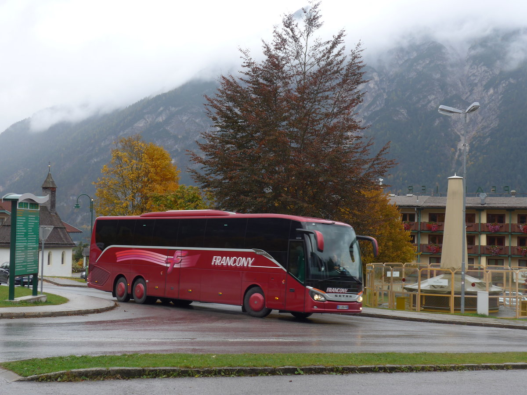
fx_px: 837
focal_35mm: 55
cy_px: 198
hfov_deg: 34.9
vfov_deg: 26.6
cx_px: 264
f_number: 3.4
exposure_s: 1/100
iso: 80
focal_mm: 11.3
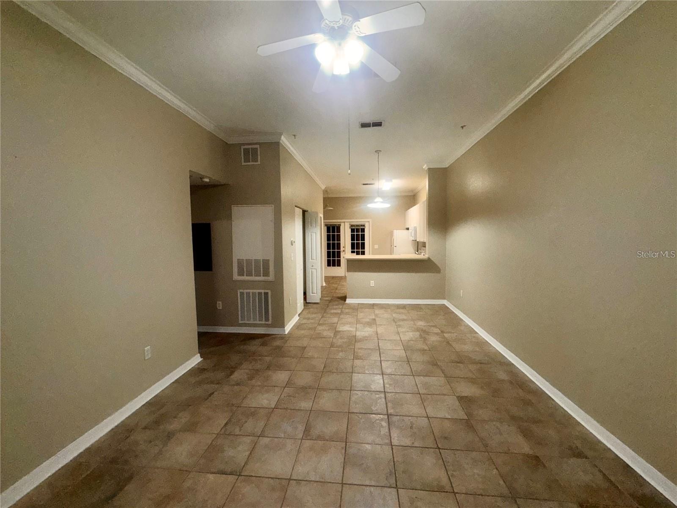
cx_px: 338
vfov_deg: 85.7
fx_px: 274
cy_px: 254
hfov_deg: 102.1
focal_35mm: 14
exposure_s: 1/60
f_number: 2.2
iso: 100
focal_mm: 2.22
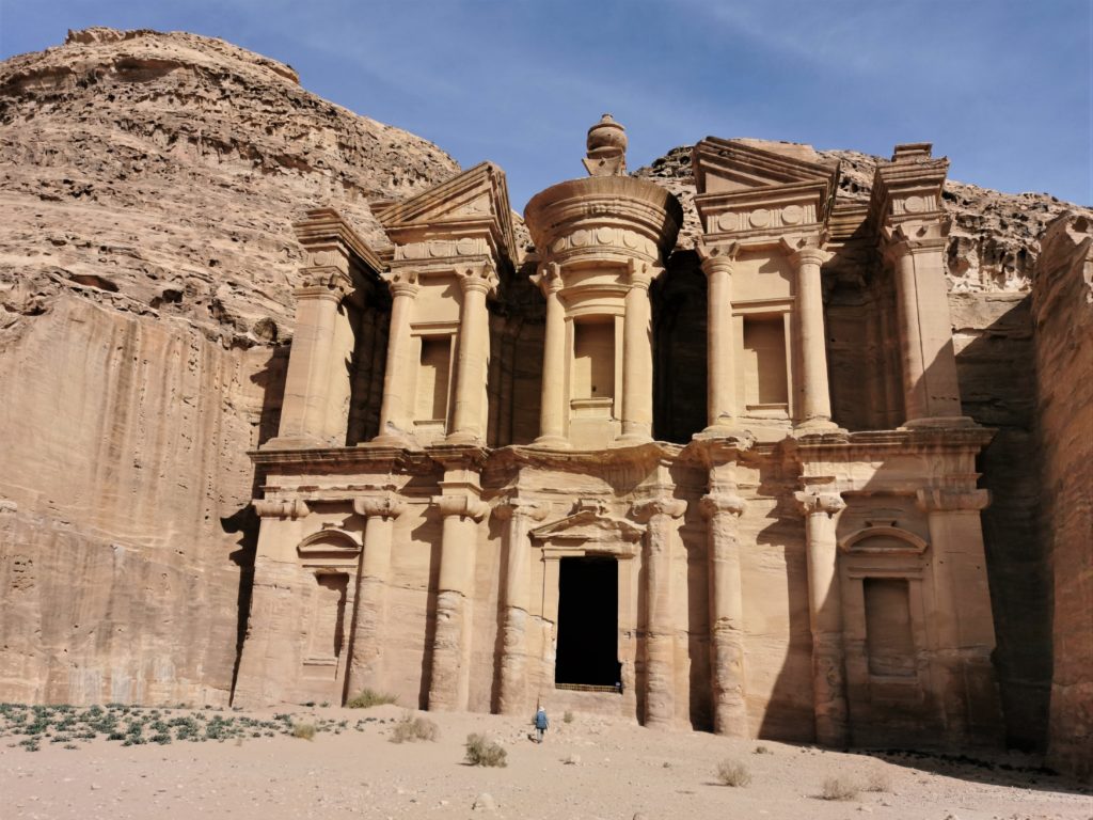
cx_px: 546
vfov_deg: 51.4
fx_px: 853
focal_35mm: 27
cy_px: 410
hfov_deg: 65.3
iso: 50
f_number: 1.8
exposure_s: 1/4630
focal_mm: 5.58
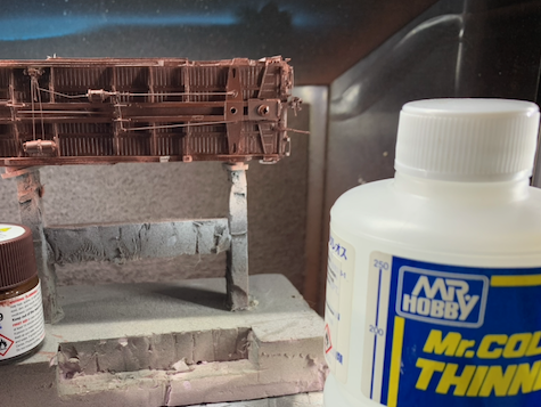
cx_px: 211
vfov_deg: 40.2
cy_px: 271
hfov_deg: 52.2
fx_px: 547
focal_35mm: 35
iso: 40
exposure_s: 1/64
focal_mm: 4.25
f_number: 1.8
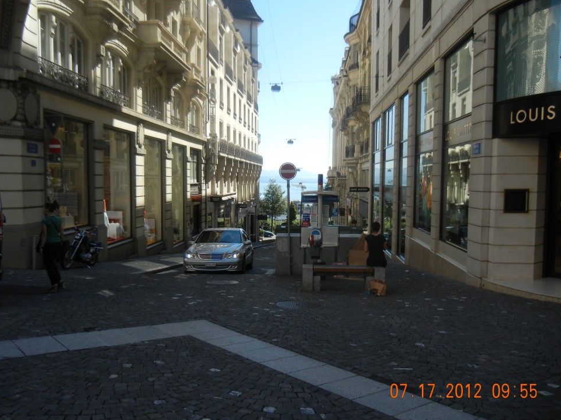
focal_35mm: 32
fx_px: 519
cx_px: 275
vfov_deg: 44.2
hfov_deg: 56.8
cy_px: 214
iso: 160
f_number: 3.5
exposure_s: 1/898
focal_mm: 5.4
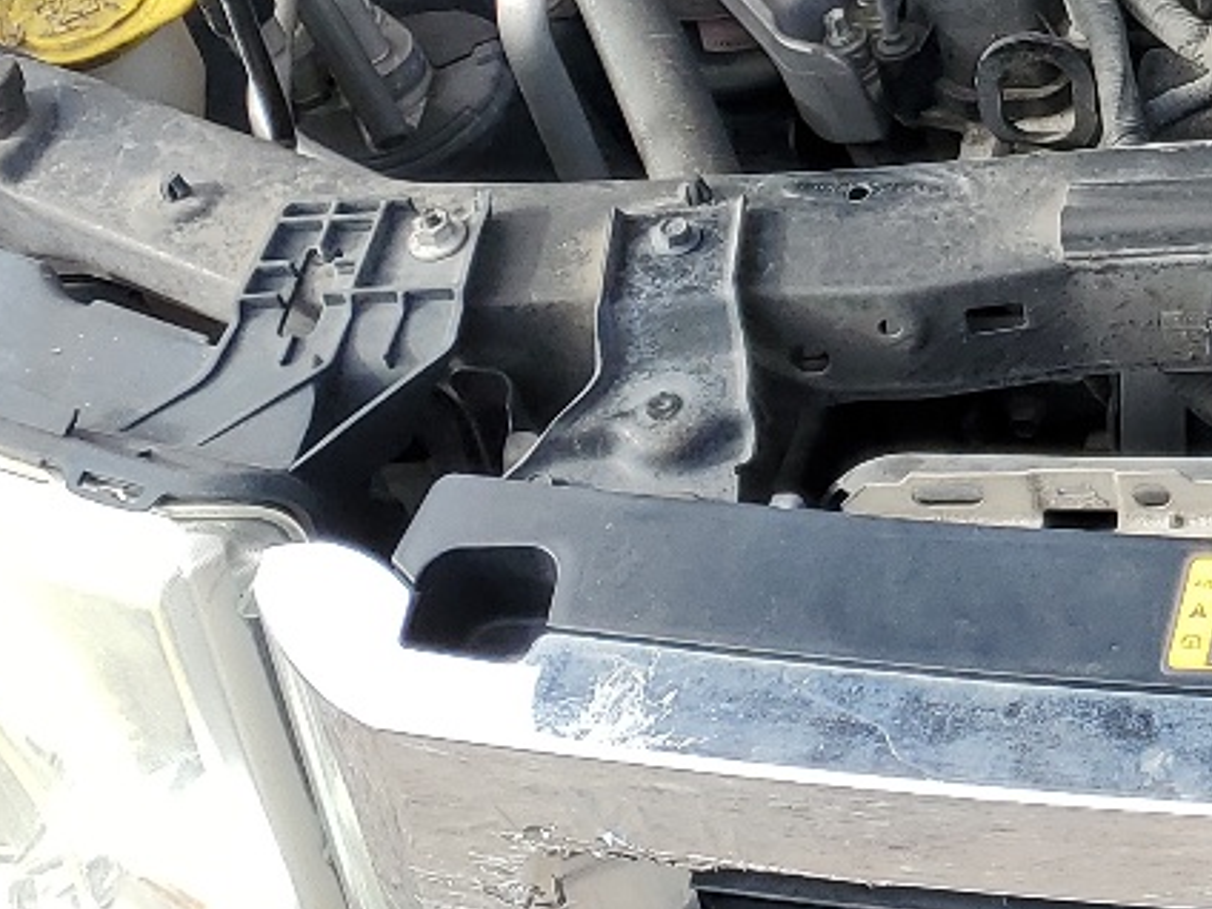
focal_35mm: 98
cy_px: -403
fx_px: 3431
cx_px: 1970
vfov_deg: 14.2
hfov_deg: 17.4
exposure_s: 1/1000
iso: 50
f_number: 1.5
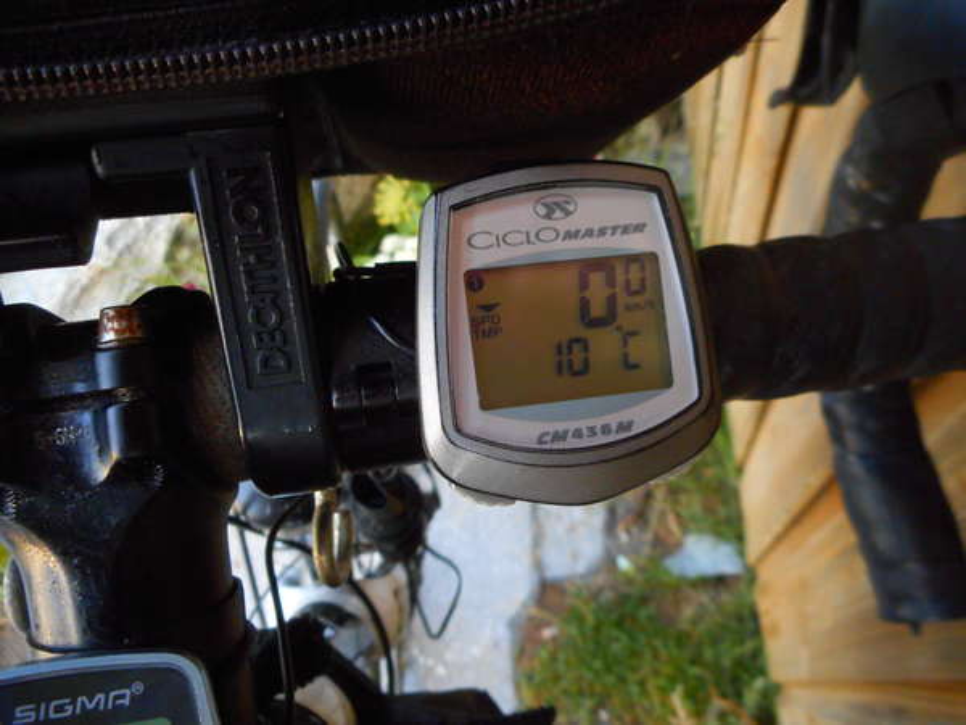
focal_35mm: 25
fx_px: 698
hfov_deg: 69.4
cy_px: 362
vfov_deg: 54.9
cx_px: 483
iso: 400
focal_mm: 4.5
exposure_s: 1/30
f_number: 3.7
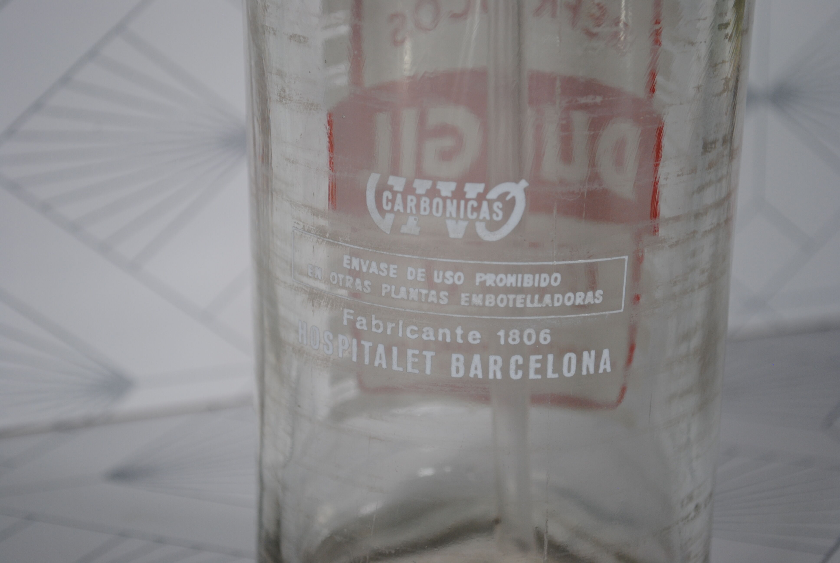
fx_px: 1927
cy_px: 282
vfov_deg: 16.6
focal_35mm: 82
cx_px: 420
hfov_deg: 24.6
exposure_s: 1/125
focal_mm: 55
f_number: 5.6
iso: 125
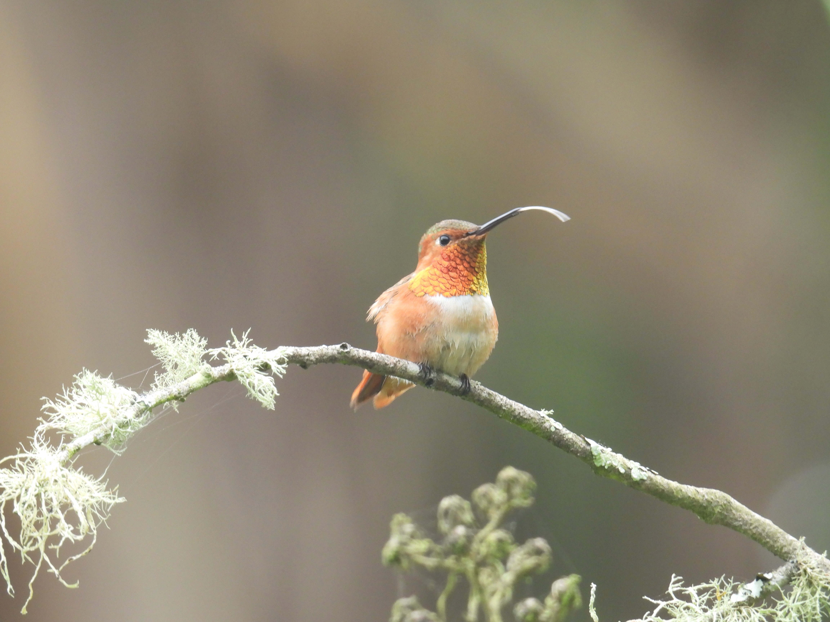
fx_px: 28773
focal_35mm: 1200
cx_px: 415
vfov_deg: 1.2
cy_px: 311
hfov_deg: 1.7
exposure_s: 1/125
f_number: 6.3
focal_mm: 214
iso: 400
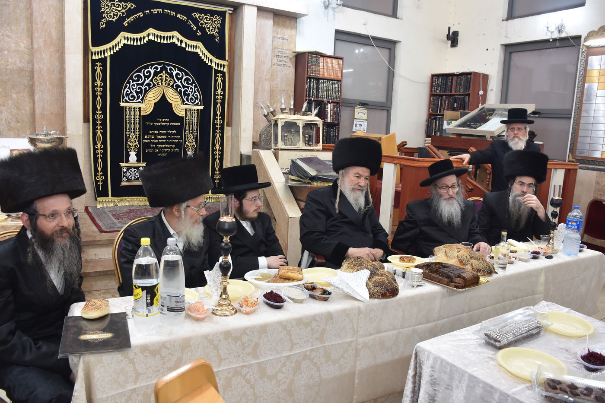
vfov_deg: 47.9
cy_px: 202
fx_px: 454
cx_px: 302
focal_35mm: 27
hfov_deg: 67.4
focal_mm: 18
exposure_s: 1/125
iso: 1000
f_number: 5.6
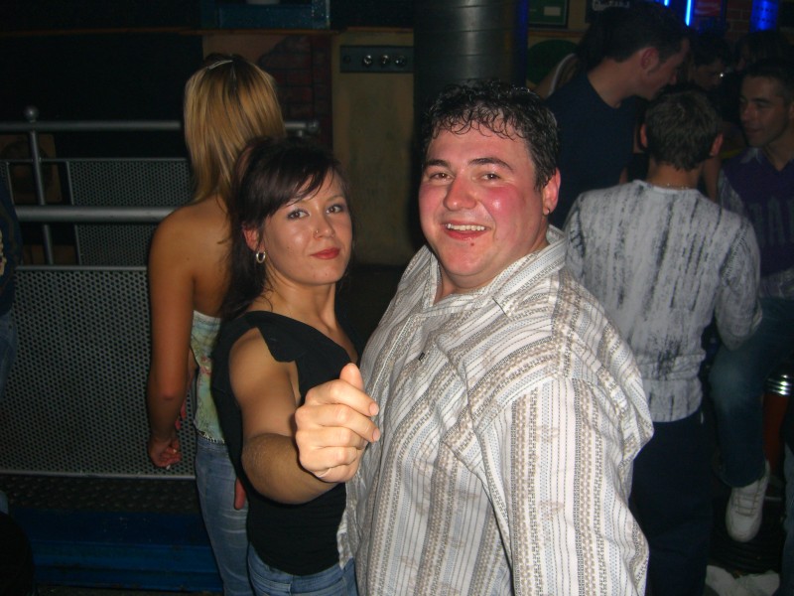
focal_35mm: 38
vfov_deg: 37.7
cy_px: 298
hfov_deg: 49.0
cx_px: 397
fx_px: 872
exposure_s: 1/60
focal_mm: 7.9
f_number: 2.8
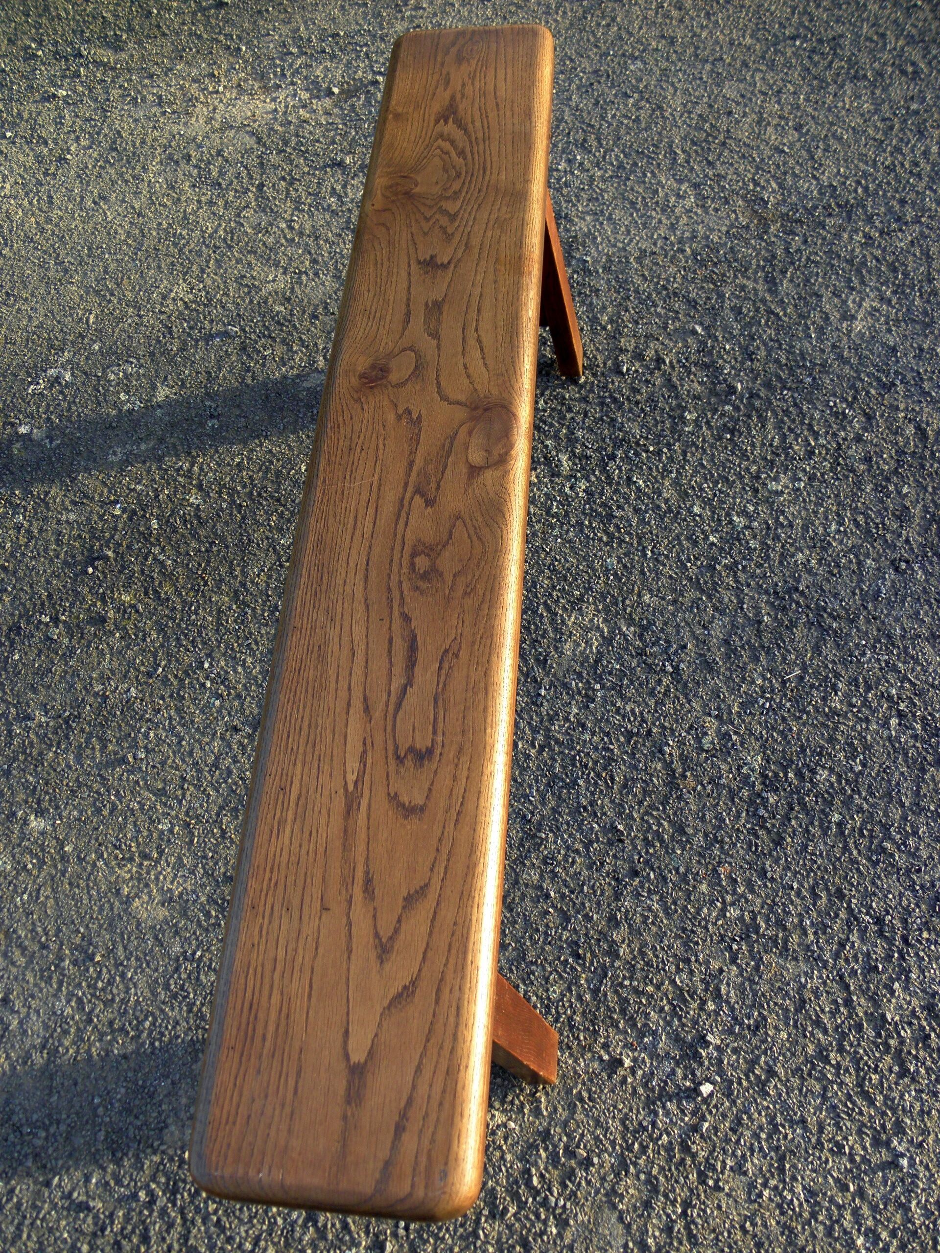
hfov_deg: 48.2
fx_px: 1050
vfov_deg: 61.7
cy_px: 626
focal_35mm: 29
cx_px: 470
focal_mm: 5.2
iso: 100
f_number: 3.5
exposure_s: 1/100
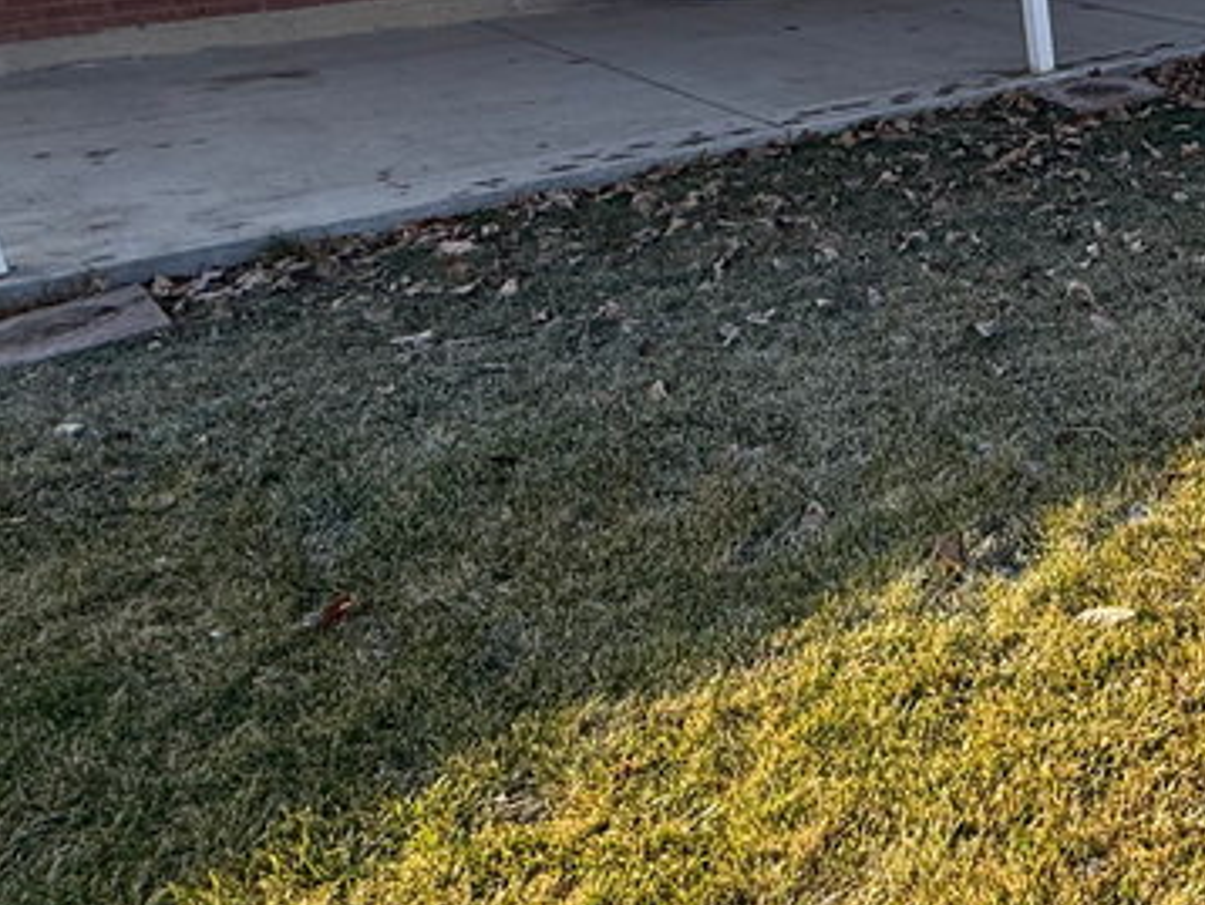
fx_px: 1393
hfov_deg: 36.2
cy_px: 202
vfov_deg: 35.0
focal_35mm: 40
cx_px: 1451
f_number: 2.2
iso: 64
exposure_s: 1/468
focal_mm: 2.22
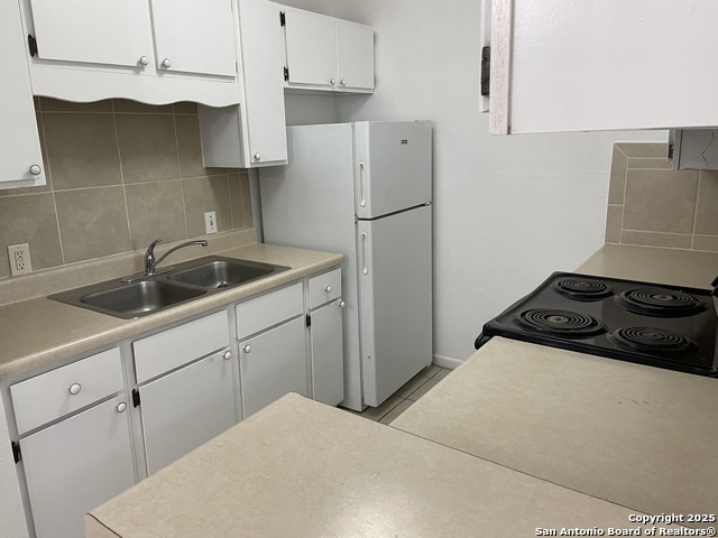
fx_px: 539
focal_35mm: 26
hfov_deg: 67.3
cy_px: 269
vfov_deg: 53.1
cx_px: 359
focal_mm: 4.25
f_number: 1.8
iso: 100
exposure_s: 1/60
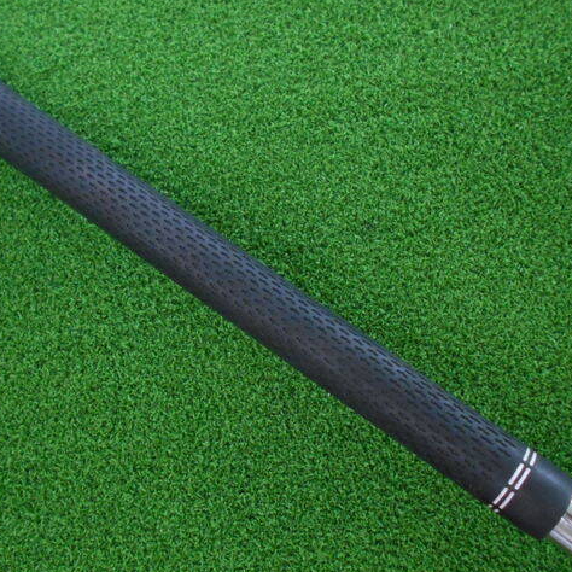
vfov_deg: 52.5
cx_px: 252
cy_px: 287
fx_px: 580
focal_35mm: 31
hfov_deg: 52.4
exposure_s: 1/100
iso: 800
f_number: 3.2
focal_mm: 4.6
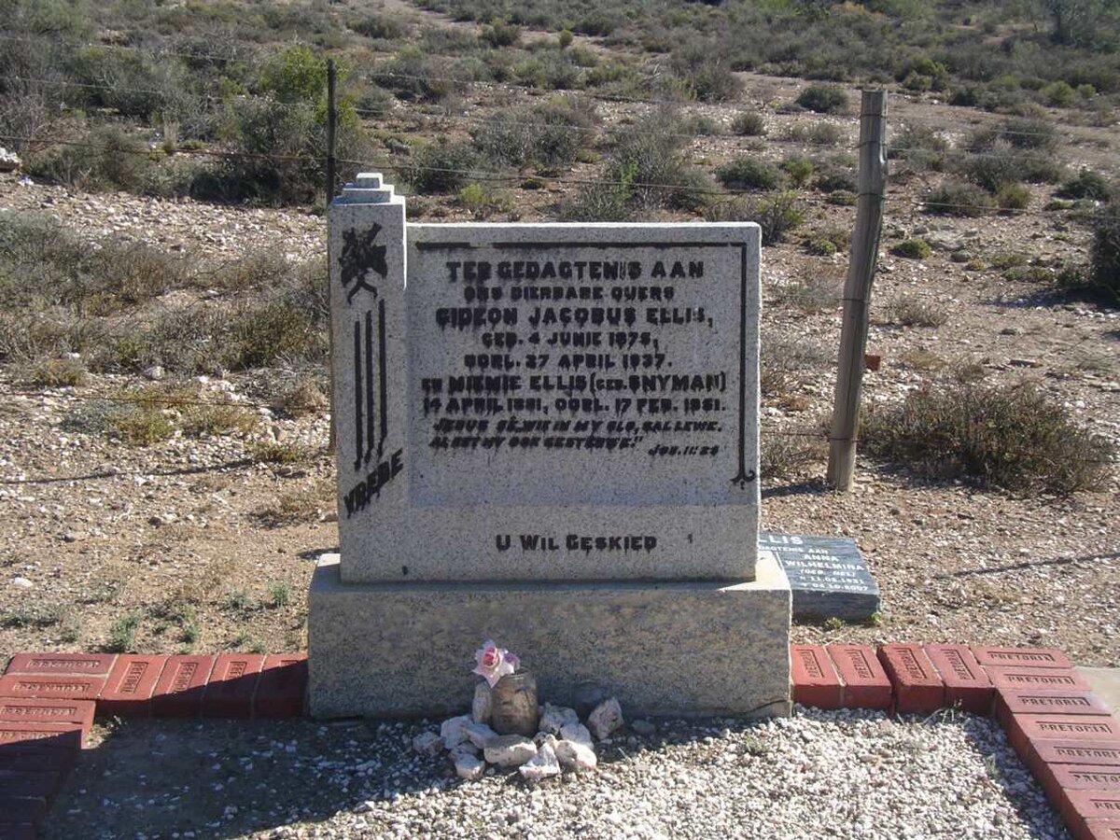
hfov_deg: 36.2
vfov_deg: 27.5
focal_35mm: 53
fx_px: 1715
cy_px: 420
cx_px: 560
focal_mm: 8.2
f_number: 7.7
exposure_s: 1/80
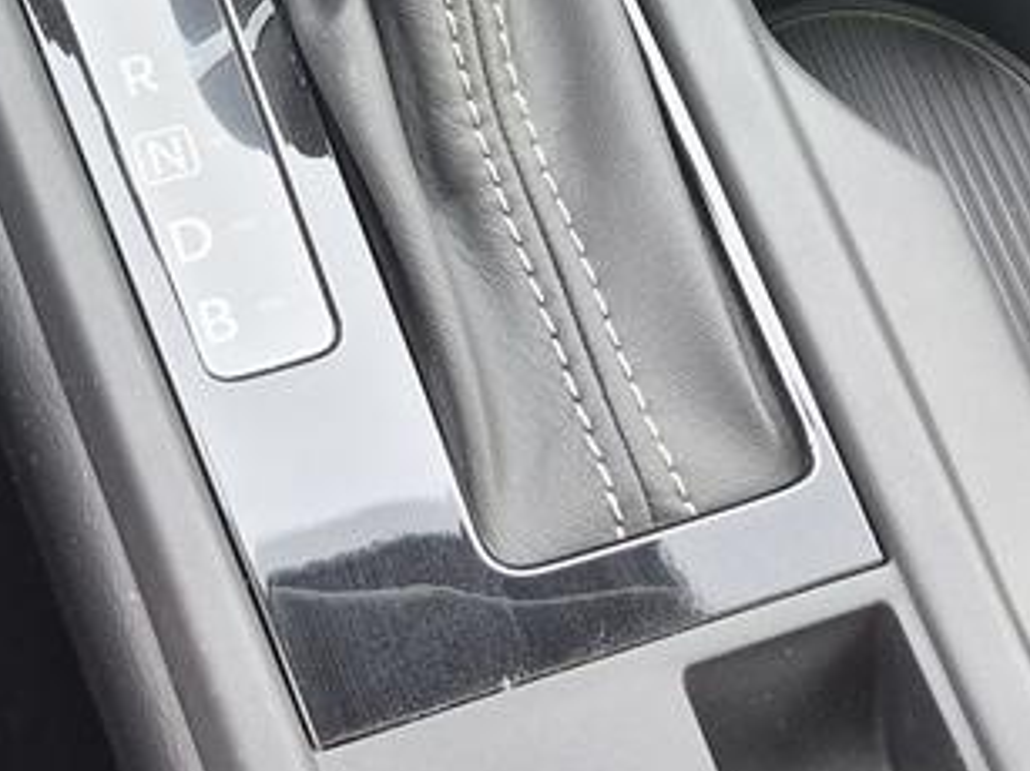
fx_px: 2855
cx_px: 560
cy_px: -436
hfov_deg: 20.4
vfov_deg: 14.2
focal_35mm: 96
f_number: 1.8
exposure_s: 1/120
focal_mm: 5.4
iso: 160
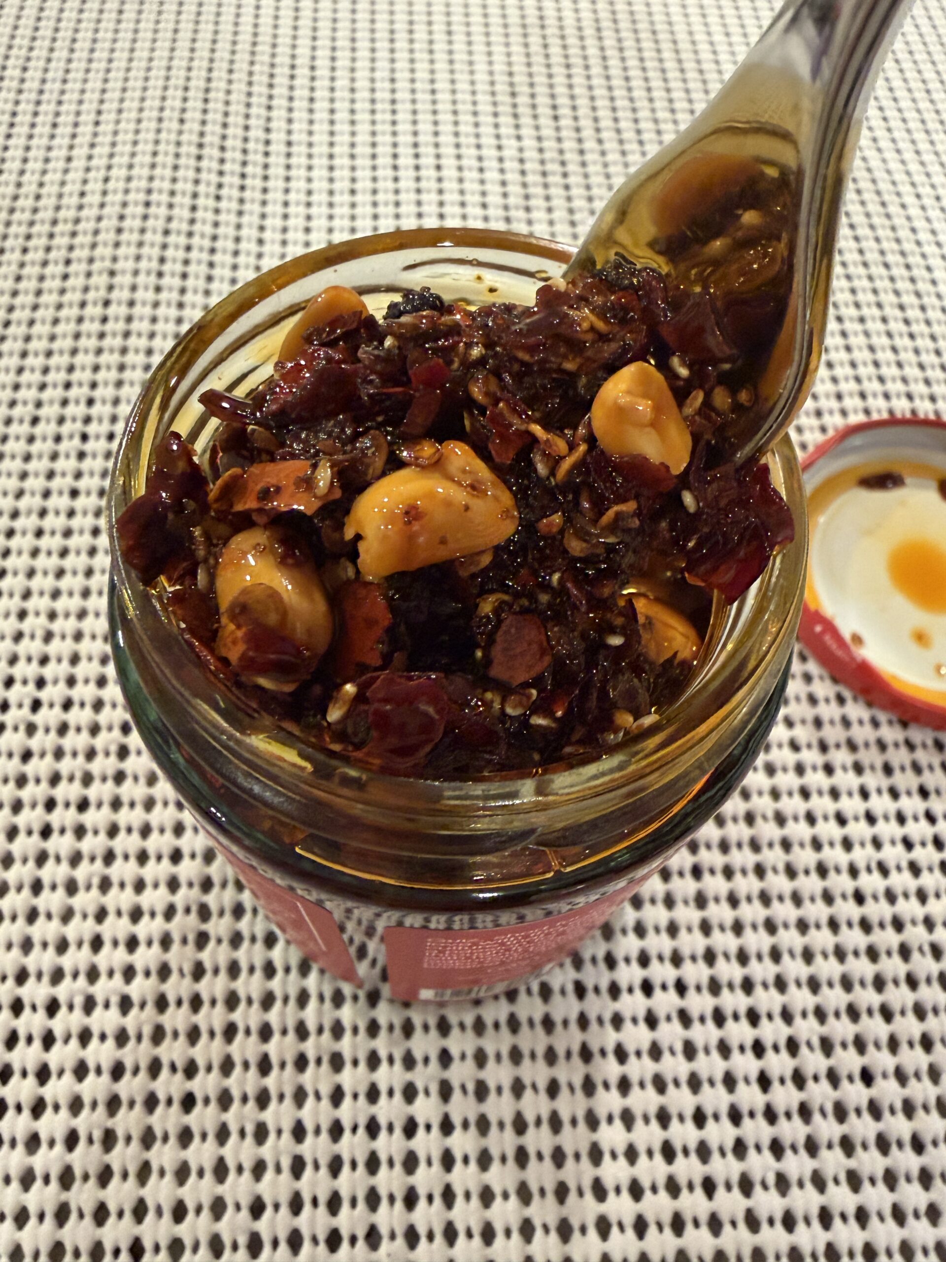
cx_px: 473
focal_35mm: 26
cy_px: 631
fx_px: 947
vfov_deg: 67.3
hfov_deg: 53.1
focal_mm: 2.22
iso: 500
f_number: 2.2
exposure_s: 1/60
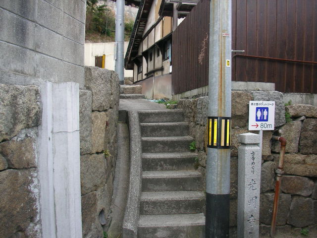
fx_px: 339
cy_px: 119
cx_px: 158
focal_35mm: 37
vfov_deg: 38.7
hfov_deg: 50.1
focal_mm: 5.7
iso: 64
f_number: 2.8
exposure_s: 1/125
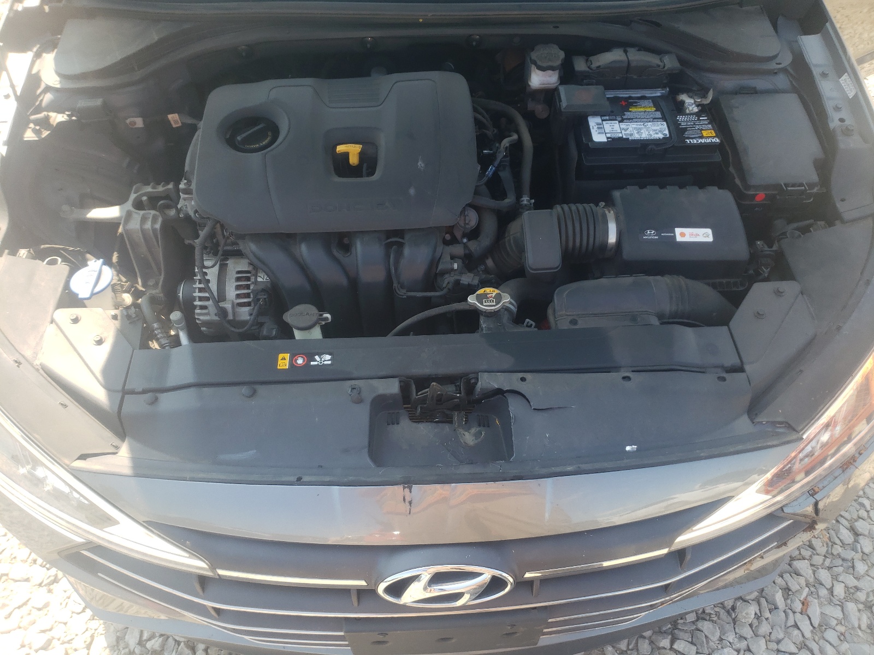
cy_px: 328
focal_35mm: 26
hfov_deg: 67.3
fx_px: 656
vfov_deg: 53.1
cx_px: 437
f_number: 1.5
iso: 50
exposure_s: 1/500
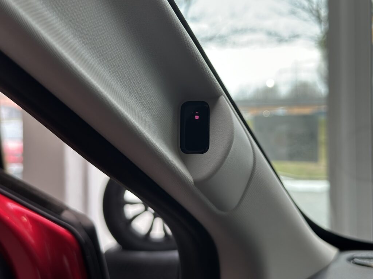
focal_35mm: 48
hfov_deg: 39.7
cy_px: 140
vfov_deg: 30.3
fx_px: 517
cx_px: 186
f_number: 1.78
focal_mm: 6.86
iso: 64
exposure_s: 1/121
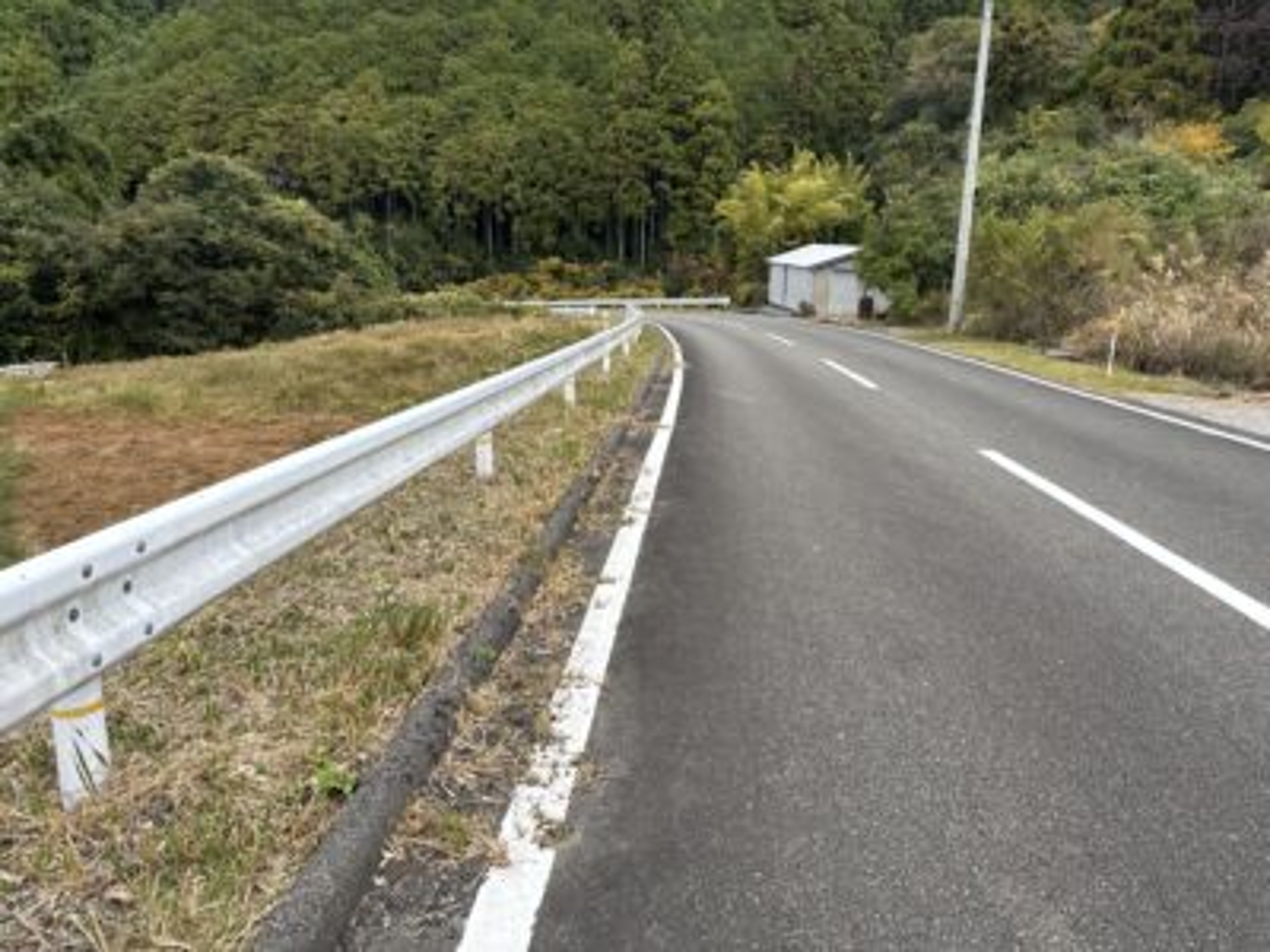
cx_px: 635
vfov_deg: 56.8
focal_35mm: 24
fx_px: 881
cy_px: 476
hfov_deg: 71.6
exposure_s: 1/952
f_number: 1.78
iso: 80
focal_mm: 6.76
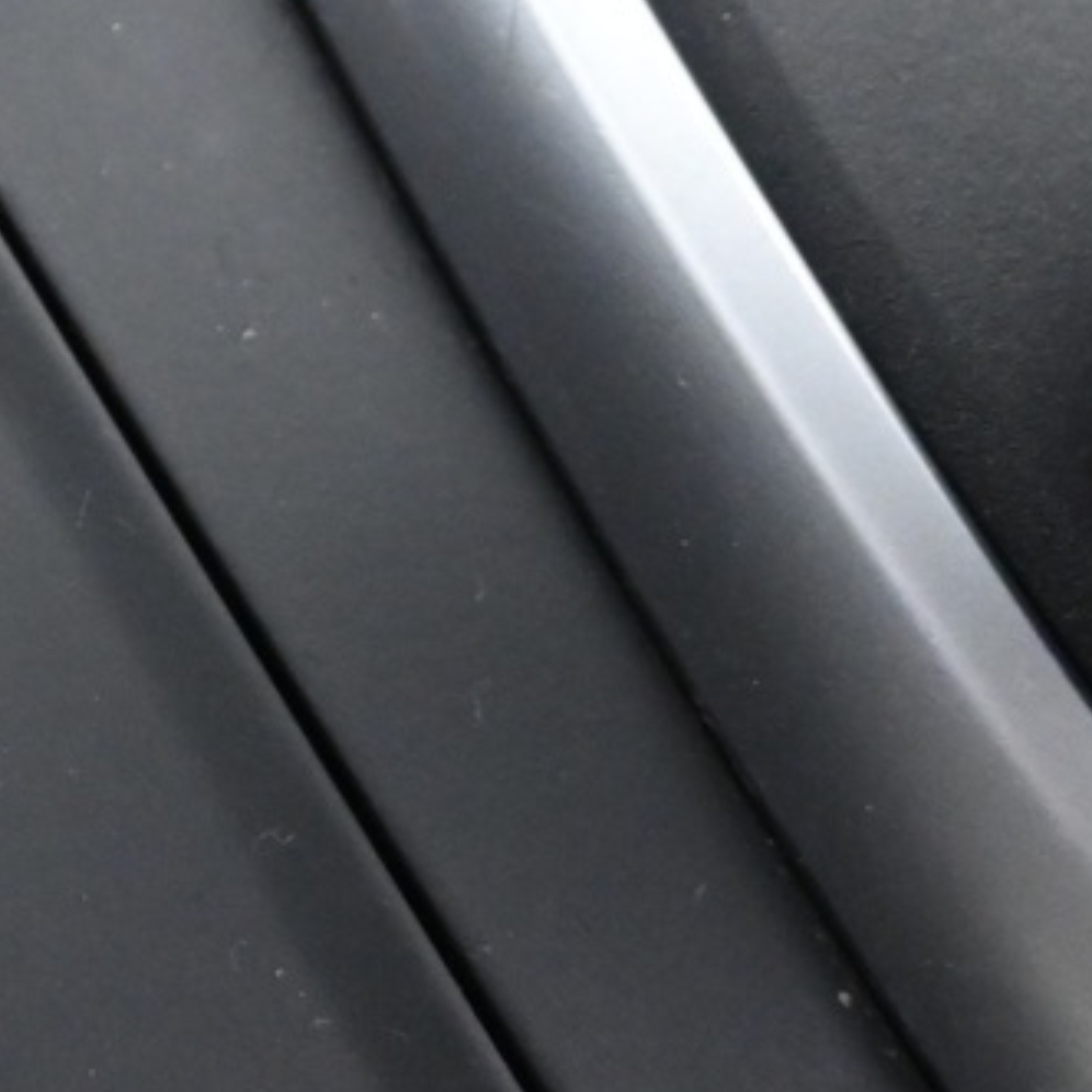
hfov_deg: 13.9
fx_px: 4108
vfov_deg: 14.9
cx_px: -694
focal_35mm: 115
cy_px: 56
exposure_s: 1/13
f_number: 3.8
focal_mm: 18.5
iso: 2500
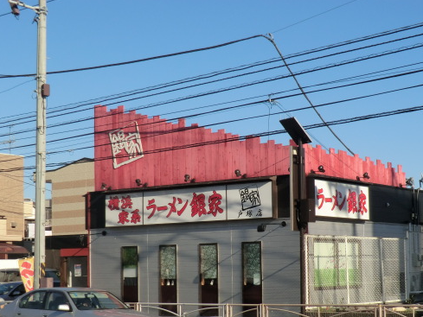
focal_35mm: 72
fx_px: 880
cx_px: 257
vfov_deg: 20.4
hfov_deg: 27.0
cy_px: 205
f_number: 4.2
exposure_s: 1/800
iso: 80
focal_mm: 9.8
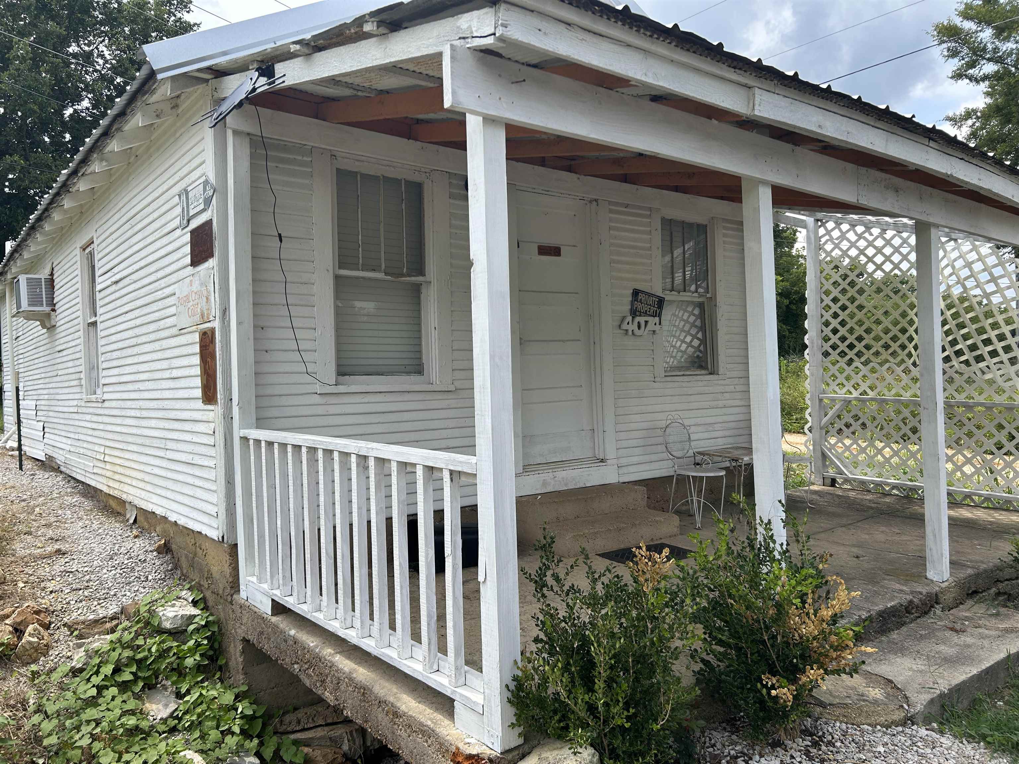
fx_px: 765
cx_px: 510
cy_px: 382
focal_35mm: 26
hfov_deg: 67.3
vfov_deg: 53.1
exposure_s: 1/1934
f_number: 1.5
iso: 50
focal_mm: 5.7
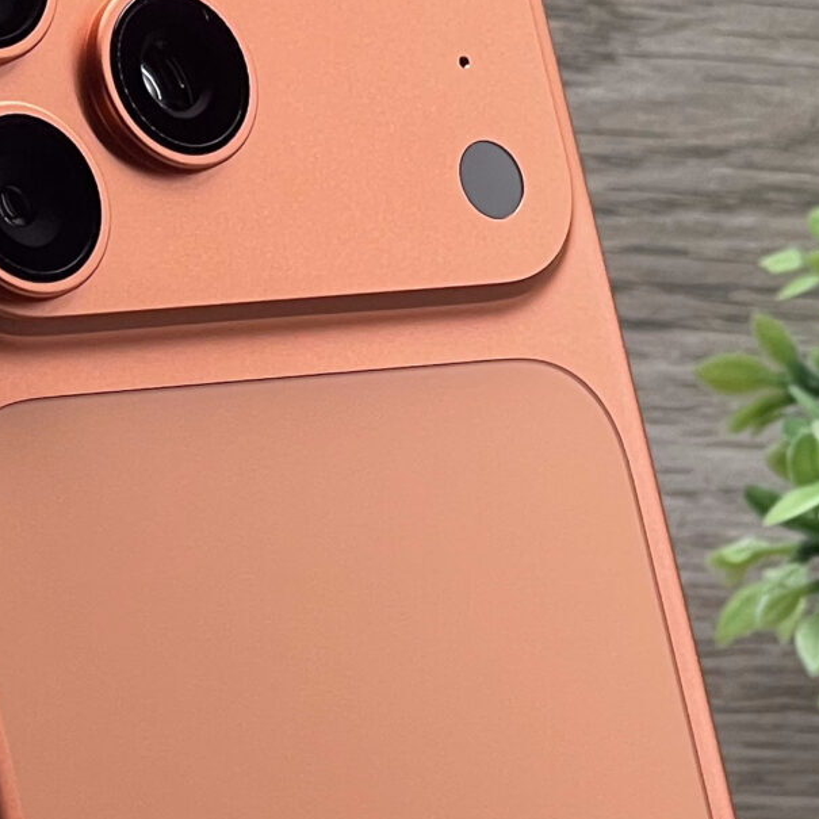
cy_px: 753
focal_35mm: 288
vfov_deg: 6.1
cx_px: 119
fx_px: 7709
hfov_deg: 6.1
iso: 80
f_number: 2.8
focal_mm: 9
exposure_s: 1/100
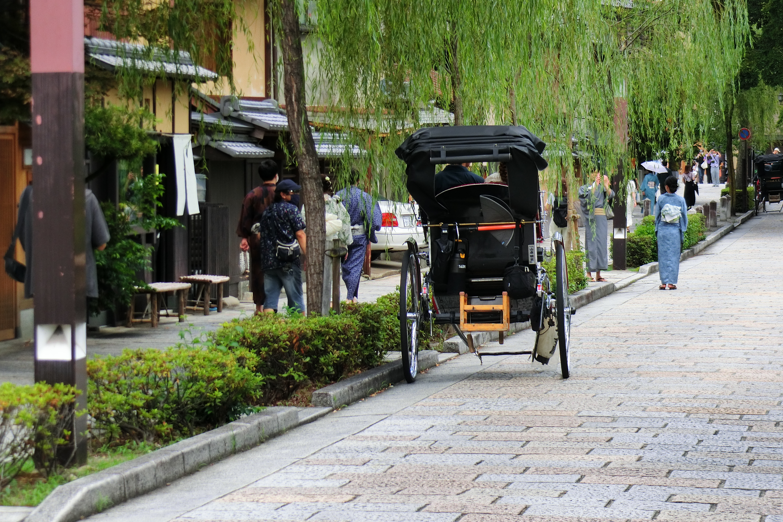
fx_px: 2827
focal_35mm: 130
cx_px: 390
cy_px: 233
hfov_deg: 15.8
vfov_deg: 10.5
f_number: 5.7
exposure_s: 1/200
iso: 80
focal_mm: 22.1
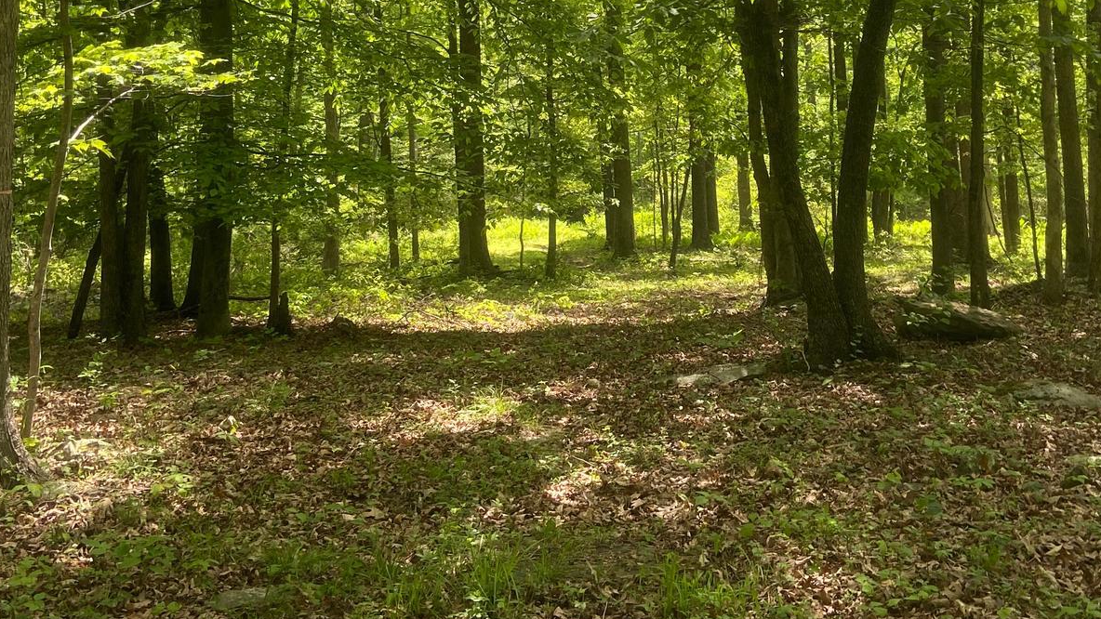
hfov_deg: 42.1
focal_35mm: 49
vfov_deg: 23.5
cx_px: 585
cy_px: 20
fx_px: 1431
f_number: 1.8
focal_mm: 4.25
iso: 32
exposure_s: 1/343
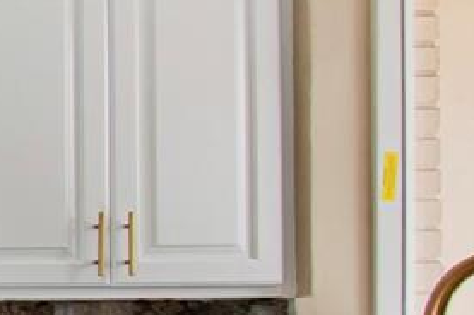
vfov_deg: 12.2
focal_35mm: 111
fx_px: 1460
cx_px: -915
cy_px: 315
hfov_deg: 11.5
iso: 800
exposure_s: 1/100
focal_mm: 10
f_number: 5
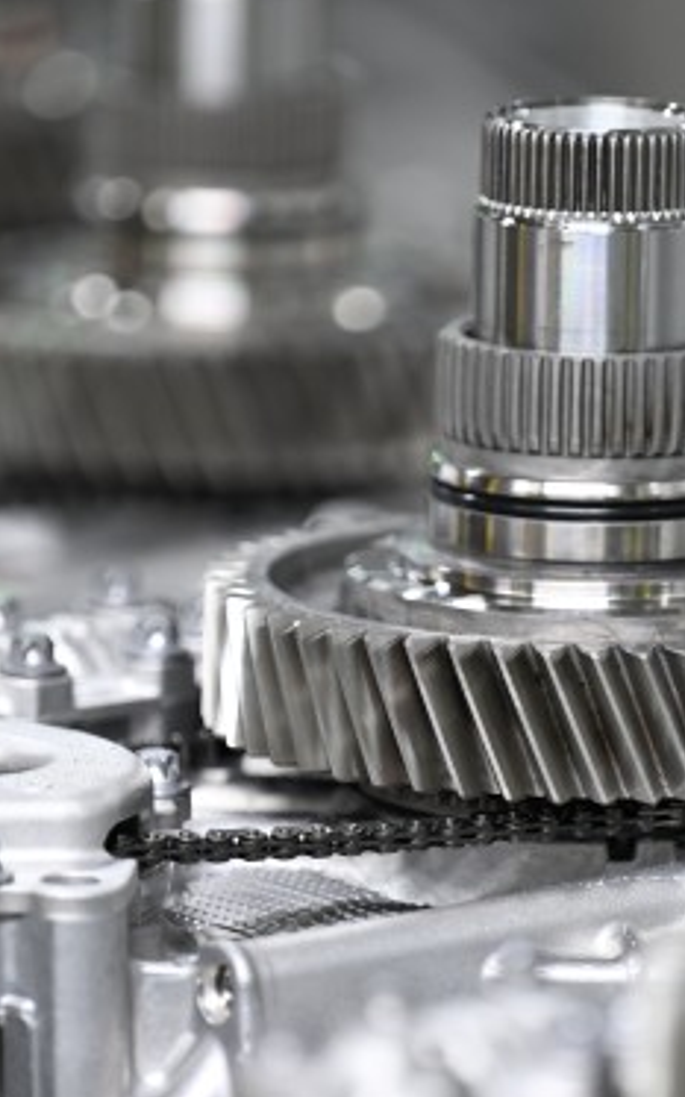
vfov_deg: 6.2
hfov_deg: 3.9
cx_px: 526
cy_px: 625
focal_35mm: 337
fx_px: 10070
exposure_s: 1/60
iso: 500
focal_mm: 165
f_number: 2.8
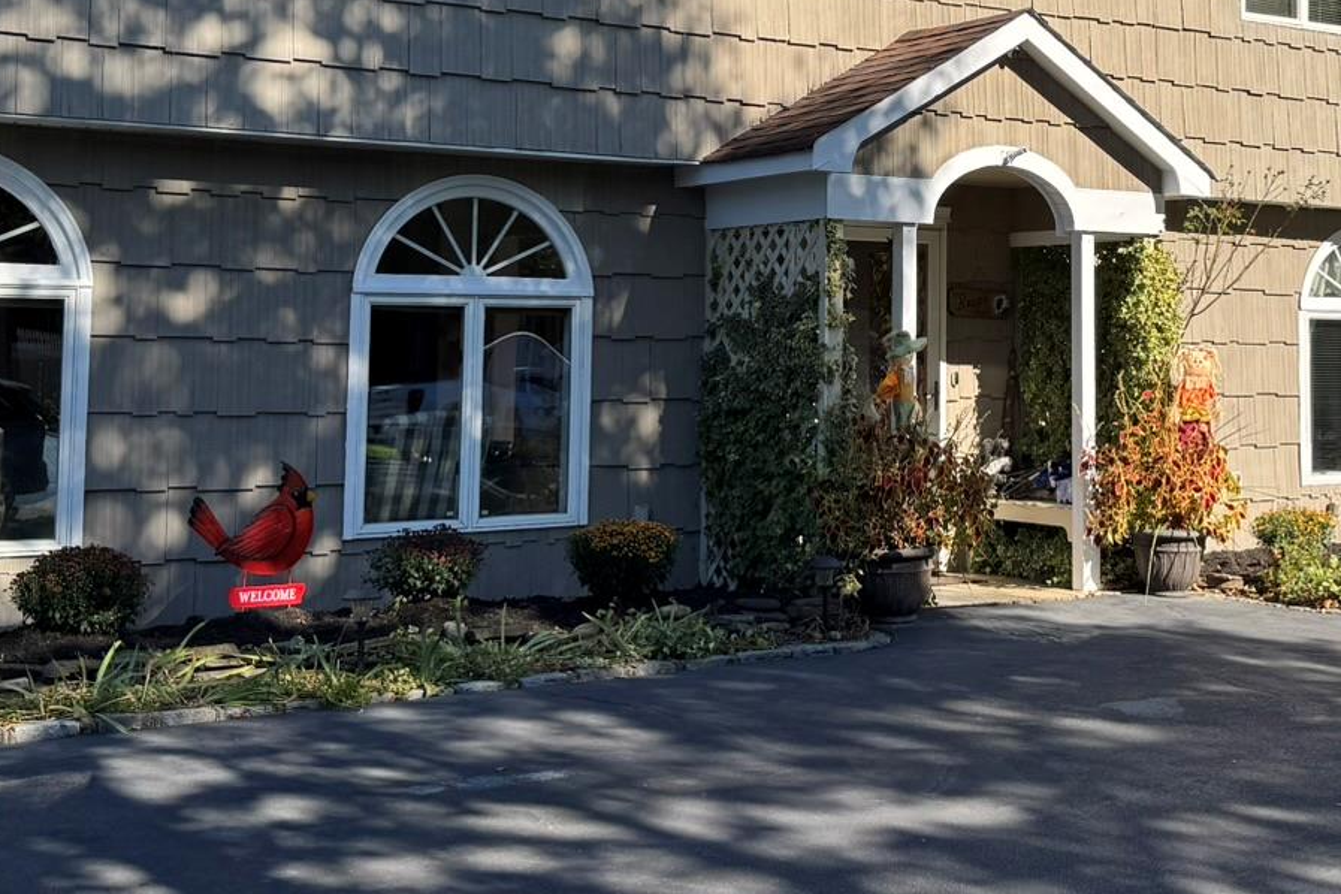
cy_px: 176
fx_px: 2123
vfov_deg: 23.4
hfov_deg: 34.5
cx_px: 970
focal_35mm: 57
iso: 80
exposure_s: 1/2959
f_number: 1.78
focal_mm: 6.76
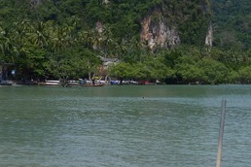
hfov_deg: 21.6
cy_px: 55
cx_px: 168
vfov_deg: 14.5
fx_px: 655
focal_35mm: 94
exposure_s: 1/500
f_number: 5.6
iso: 80
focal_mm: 4.5
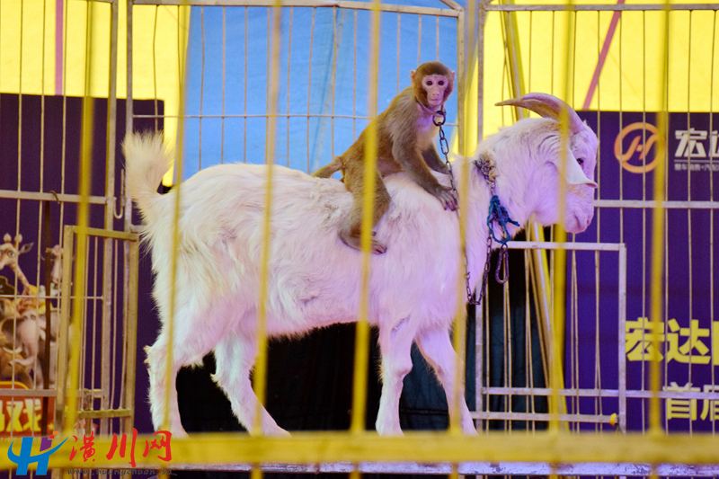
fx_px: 2396
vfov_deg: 11.4
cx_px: 360
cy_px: 240
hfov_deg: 17.1
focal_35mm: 120
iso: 1600
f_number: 5.3
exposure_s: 1/250
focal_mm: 80
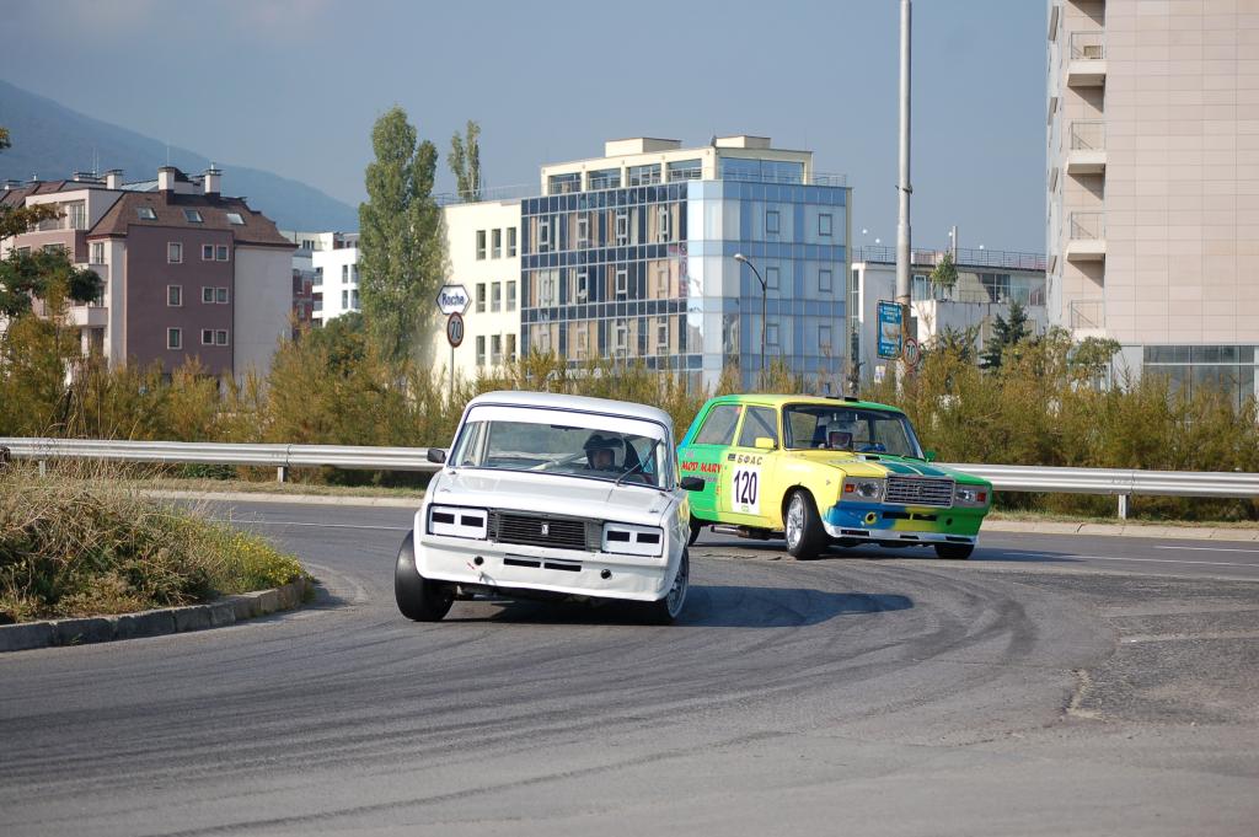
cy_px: 418
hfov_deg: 19.5
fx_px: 3669
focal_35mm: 105
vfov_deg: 13.0
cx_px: 630
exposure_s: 1/1250
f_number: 4.5
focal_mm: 70
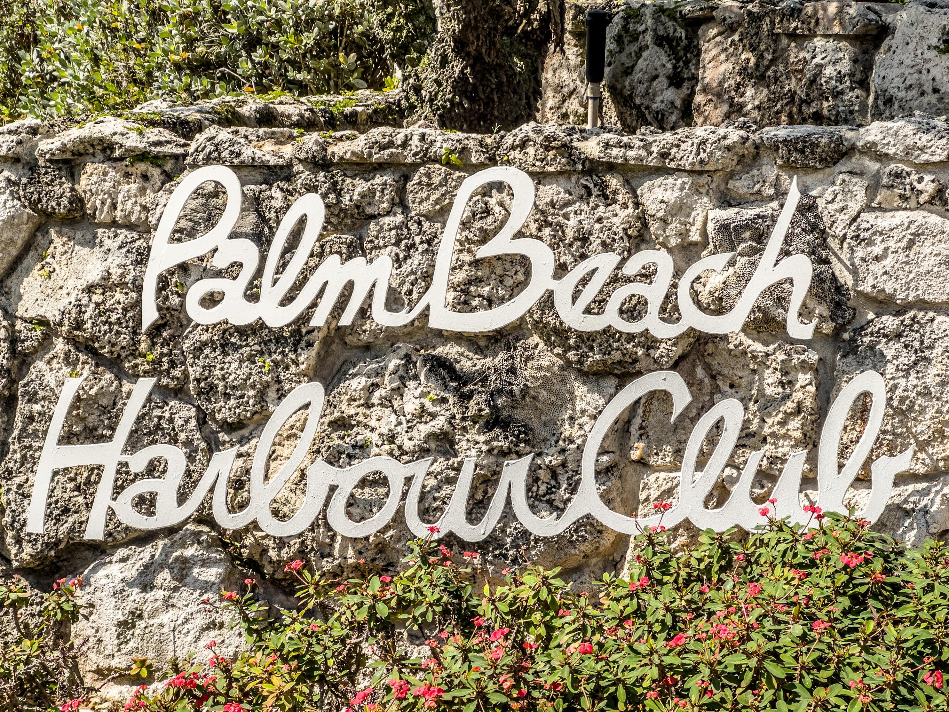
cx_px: 474
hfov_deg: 25.3
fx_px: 2111
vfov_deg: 19.1
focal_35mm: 77
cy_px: 356
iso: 32
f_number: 2.8
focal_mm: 9
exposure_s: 1/896
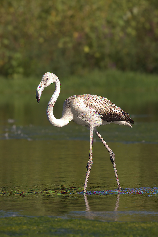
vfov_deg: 4.9
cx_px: 79
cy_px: 118
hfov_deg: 3.3
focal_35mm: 420
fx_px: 2762
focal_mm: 420
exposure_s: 1/800
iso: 500
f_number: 11
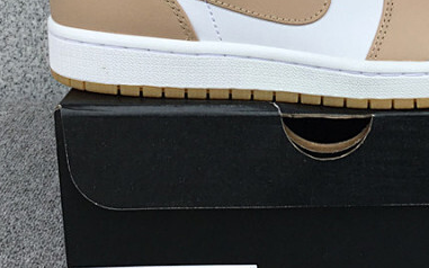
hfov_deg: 29.2
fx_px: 807
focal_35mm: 69
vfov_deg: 18.6
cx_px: 330
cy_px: 44
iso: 25
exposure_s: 1/570
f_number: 2.4
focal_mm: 3.3
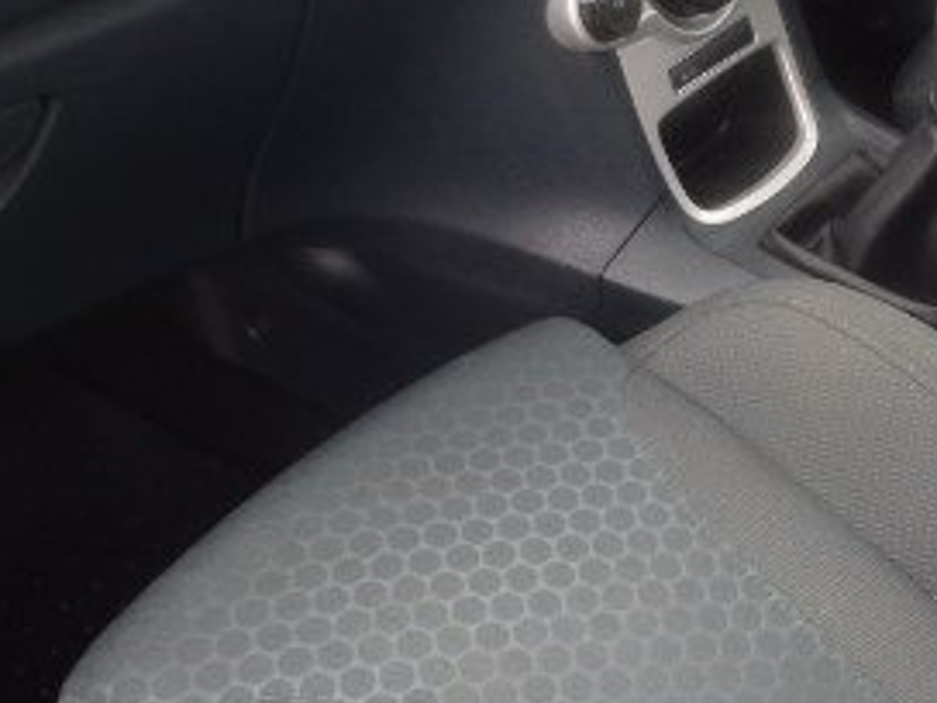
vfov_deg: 21.7
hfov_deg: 28.2
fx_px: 1787
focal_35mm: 66
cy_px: 48
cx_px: 851
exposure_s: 1/60
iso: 125
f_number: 3.9
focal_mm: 5
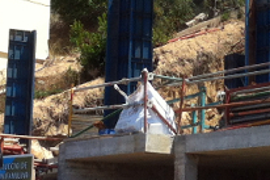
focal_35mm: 159
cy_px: 53
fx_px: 1192
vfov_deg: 8.6
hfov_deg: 12.8
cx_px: 236
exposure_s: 1/838
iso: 80
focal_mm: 3.85
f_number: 2.8
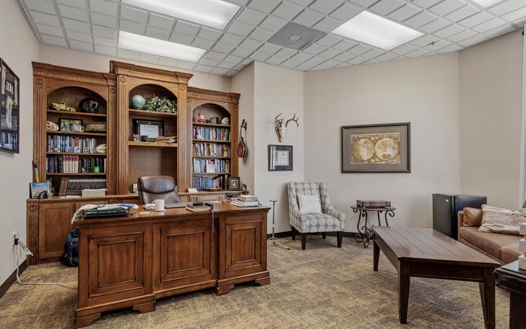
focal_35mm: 18
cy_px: 168
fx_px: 258
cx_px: 261
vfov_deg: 65.0
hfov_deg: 91.1
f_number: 9
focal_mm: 17
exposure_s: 1/5
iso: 160
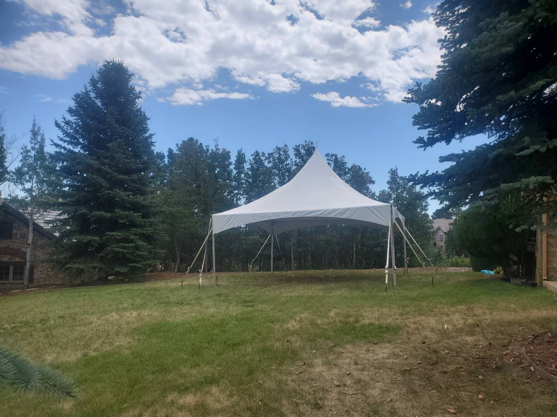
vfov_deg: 53.1
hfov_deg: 67.3
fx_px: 418
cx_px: 278
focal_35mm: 26
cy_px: 208
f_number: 2.4
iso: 50
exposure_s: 1/2128
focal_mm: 4.3
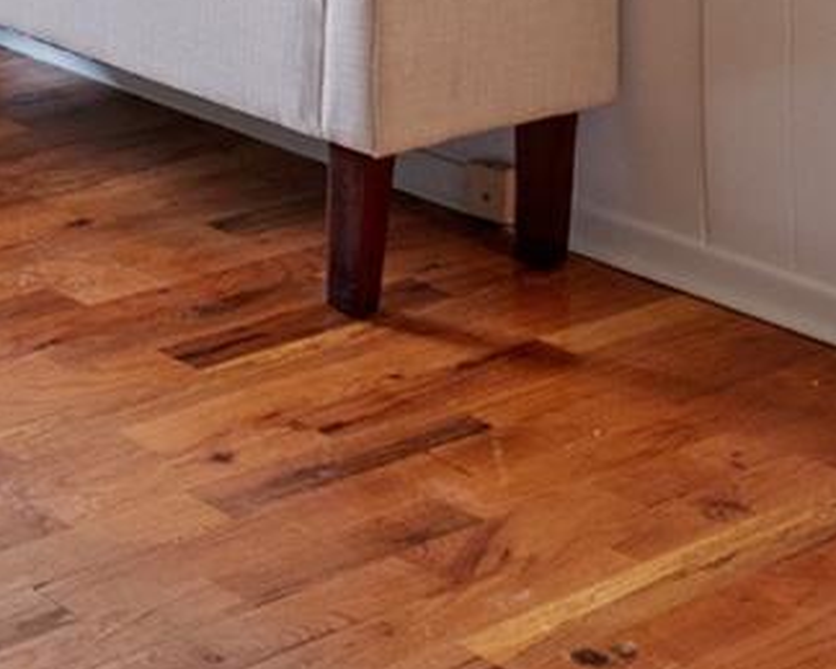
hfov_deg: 16.1
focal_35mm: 95
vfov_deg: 14.0
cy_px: -611
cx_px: -792
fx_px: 2350
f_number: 5.6
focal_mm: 16
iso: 1600
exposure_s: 1/10
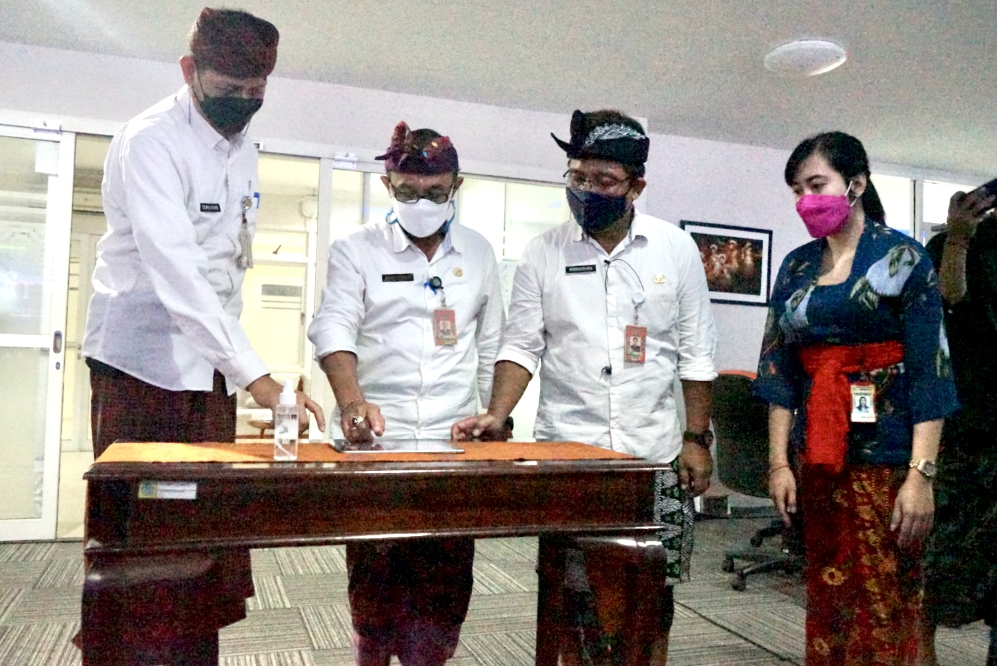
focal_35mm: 29
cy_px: 333
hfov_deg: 63.6
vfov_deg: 45.0
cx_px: 498
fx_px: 804
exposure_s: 1/100
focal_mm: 29
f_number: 6.3
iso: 25600
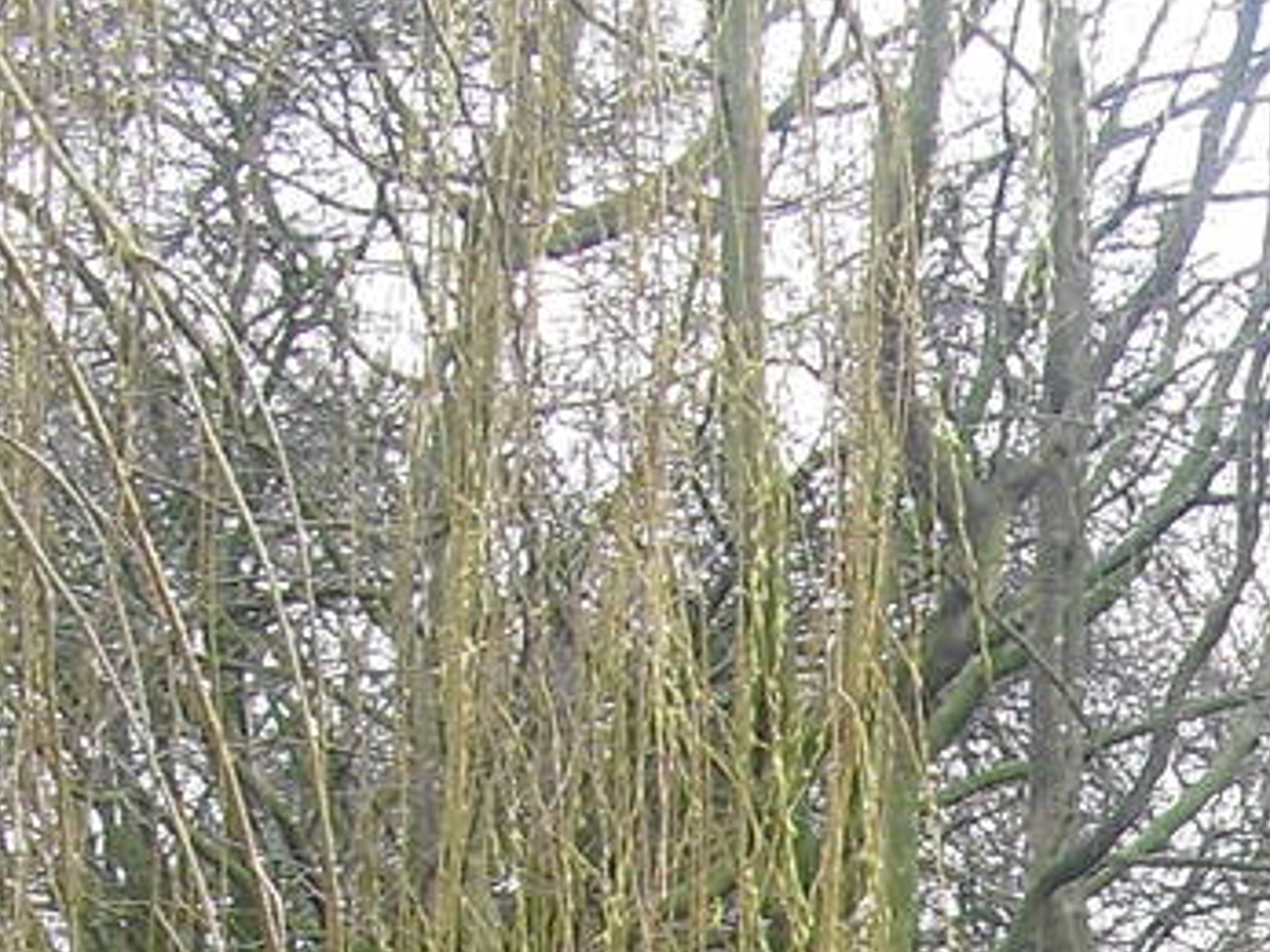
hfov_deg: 11.4
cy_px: 2010
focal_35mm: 166
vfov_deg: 8.4
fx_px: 6088
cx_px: 1874
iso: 100
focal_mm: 6.3
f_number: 3.1
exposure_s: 1/80
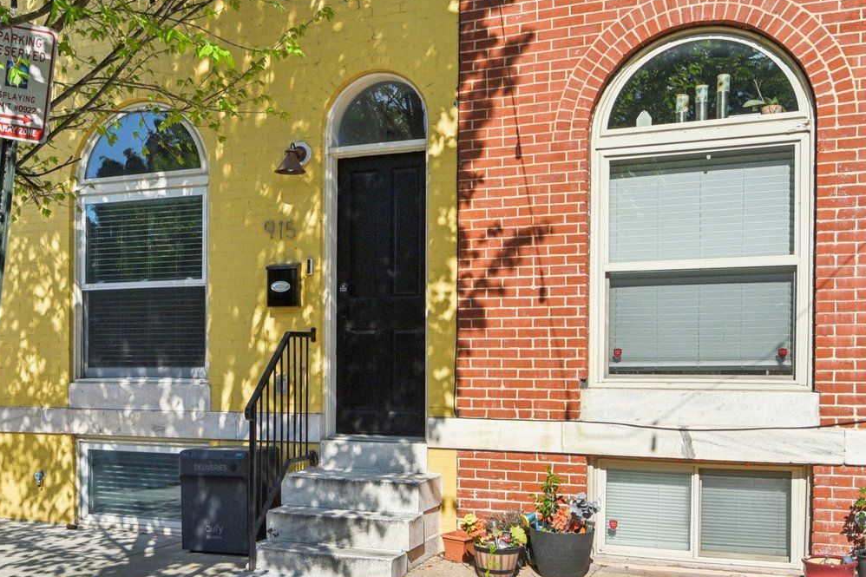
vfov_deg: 31.8
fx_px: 938
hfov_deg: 48.1
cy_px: 10
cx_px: 241
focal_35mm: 39
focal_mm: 19
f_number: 8
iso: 400
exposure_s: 1/2000
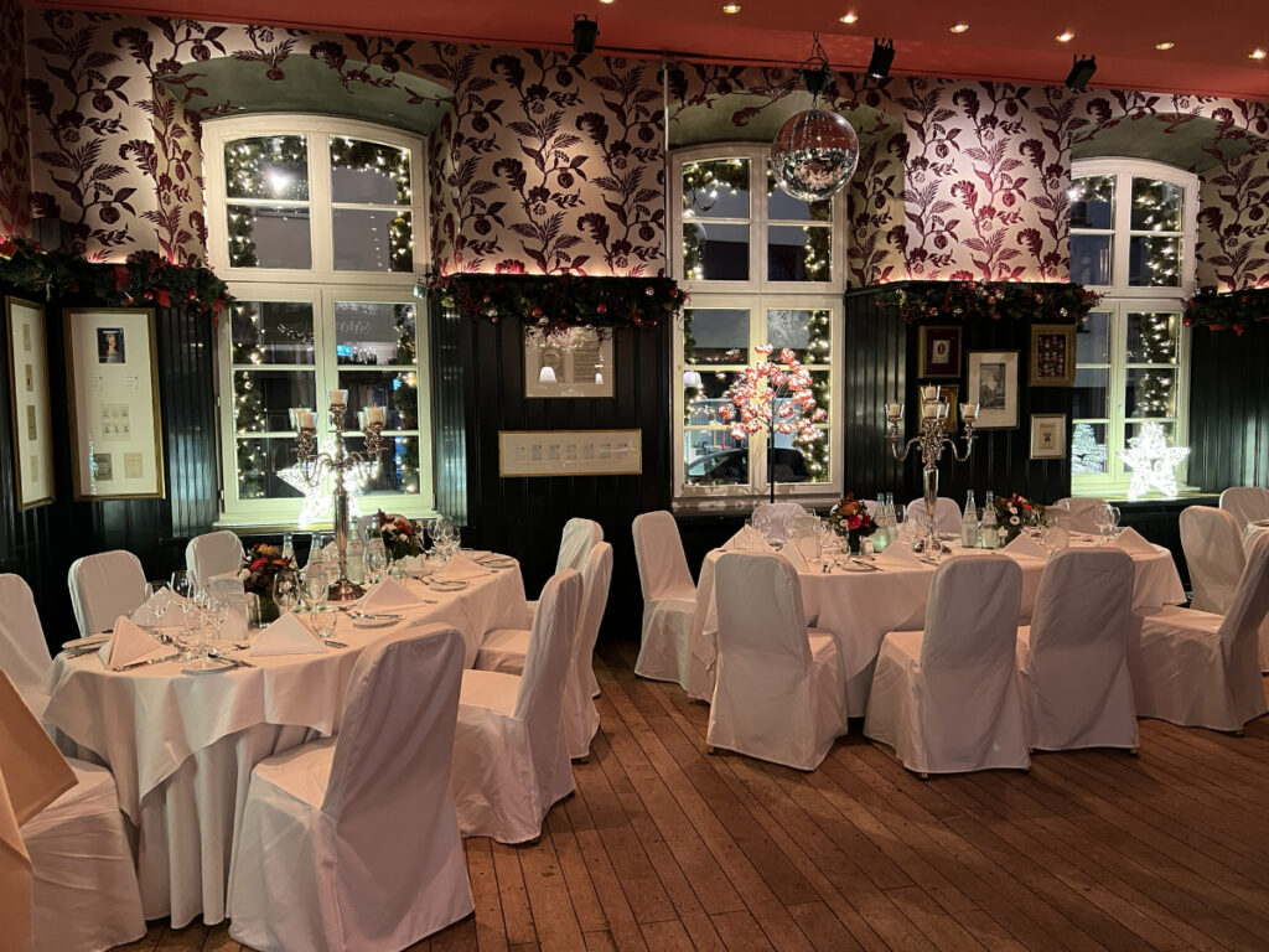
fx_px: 953
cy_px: 476
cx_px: 634
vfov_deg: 53.1
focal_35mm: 26
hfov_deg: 67.3
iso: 400
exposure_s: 1/33
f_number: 1.5
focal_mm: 5.7
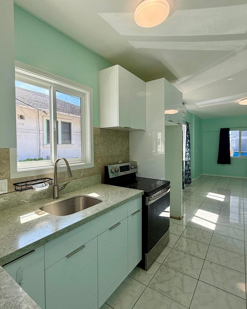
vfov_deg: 83.3
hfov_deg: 70.7
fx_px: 174
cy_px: 151
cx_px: 112
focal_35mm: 19
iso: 64
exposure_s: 1/286
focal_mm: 2.22
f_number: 2.2
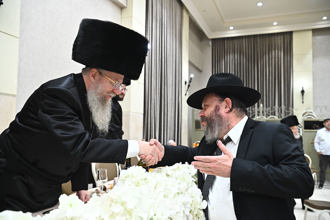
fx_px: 321
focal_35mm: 35
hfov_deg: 54.5
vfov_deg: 37.8
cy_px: 110
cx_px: 165
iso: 3200
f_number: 4.5
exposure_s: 1/200
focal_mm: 35
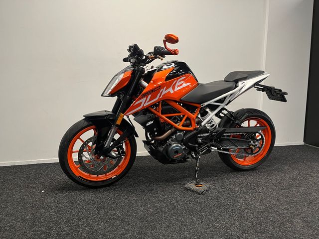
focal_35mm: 26
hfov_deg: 67.3
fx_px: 240
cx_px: 160
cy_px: 120
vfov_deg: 53.1
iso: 80
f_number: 1.6
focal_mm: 5.1
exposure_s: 1/50
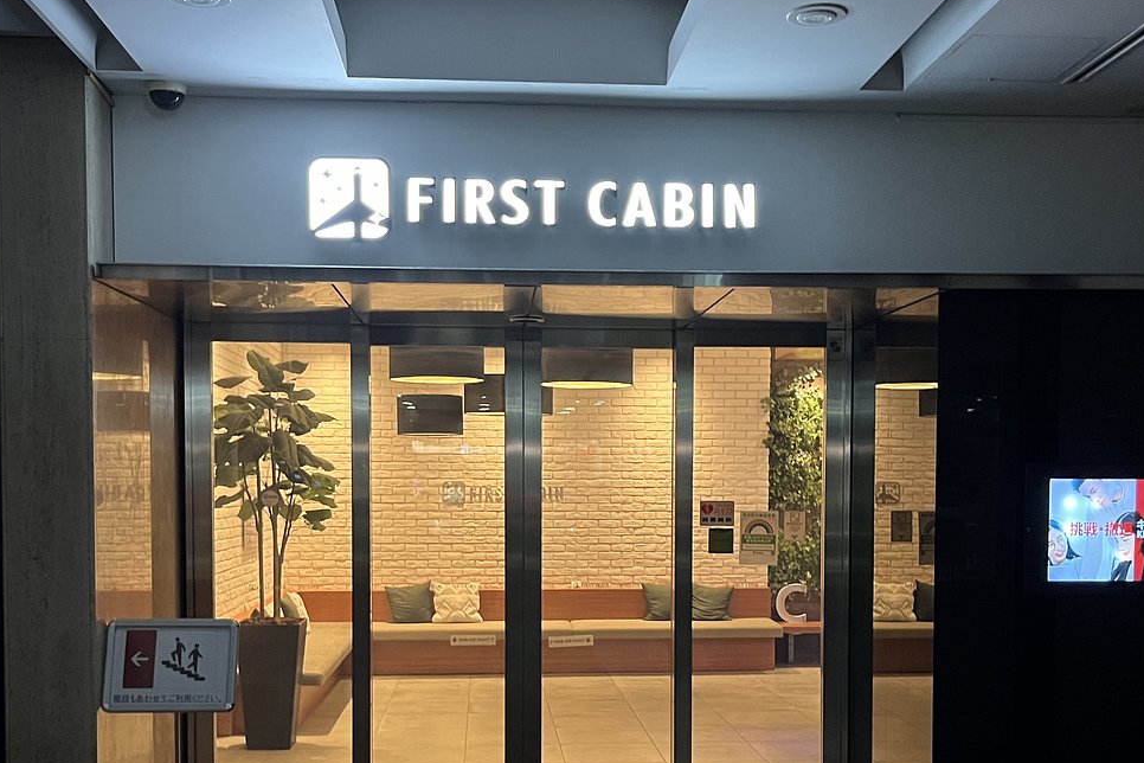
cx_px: 590
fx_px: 1366
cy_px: 532
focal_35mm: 43
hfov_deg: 45.4
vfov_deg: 30.9
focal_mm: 5.1
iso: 400
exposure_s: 1/33
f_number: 1.6
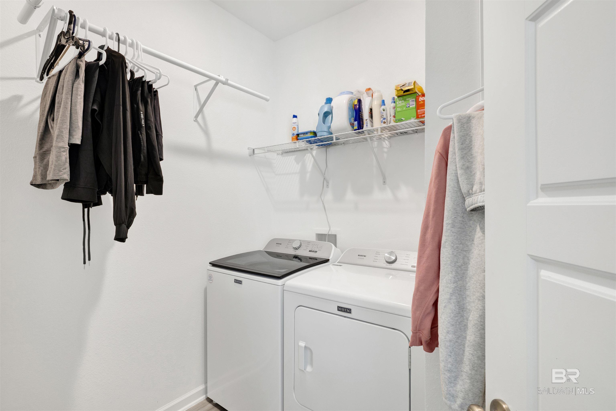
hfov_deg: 91.6
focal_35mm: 18
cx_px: 308
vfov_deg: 68.9
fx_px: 299
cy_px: 206
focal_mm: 17.5
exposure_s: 1/4
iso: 400
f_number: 11
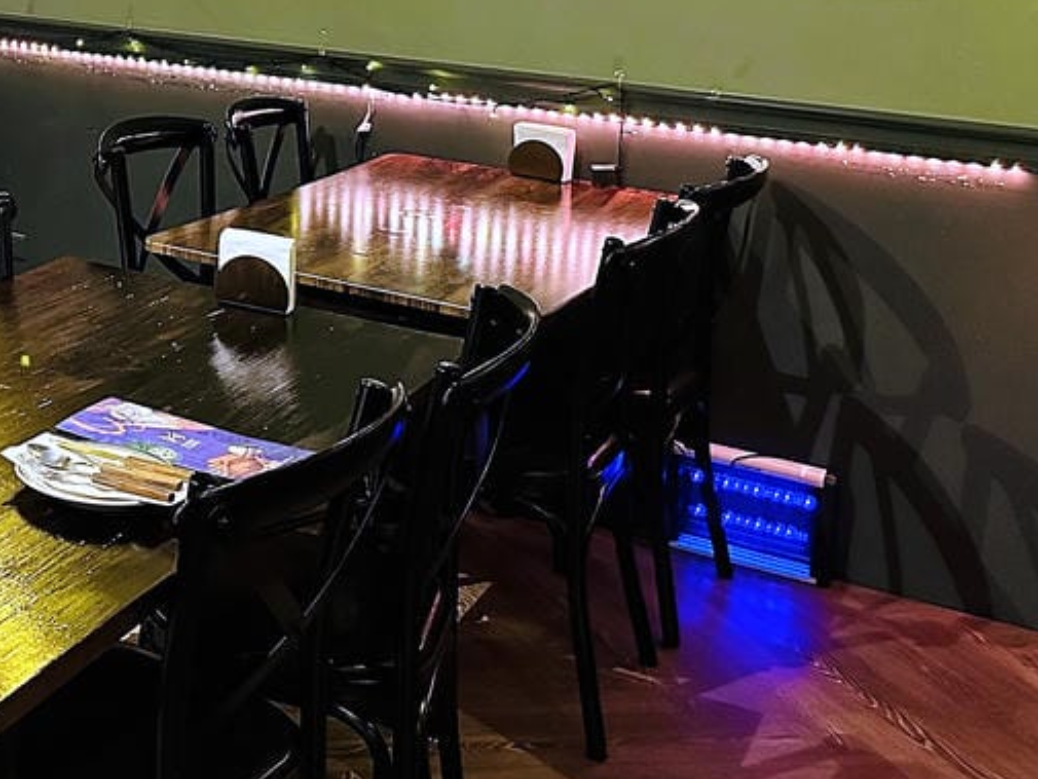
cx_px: -160
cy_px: -18
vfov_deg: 24.4
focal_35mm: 57
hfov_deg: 29.7
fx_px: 1710
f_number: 1.78
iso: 1000
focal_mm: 6.86
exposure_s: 1/40
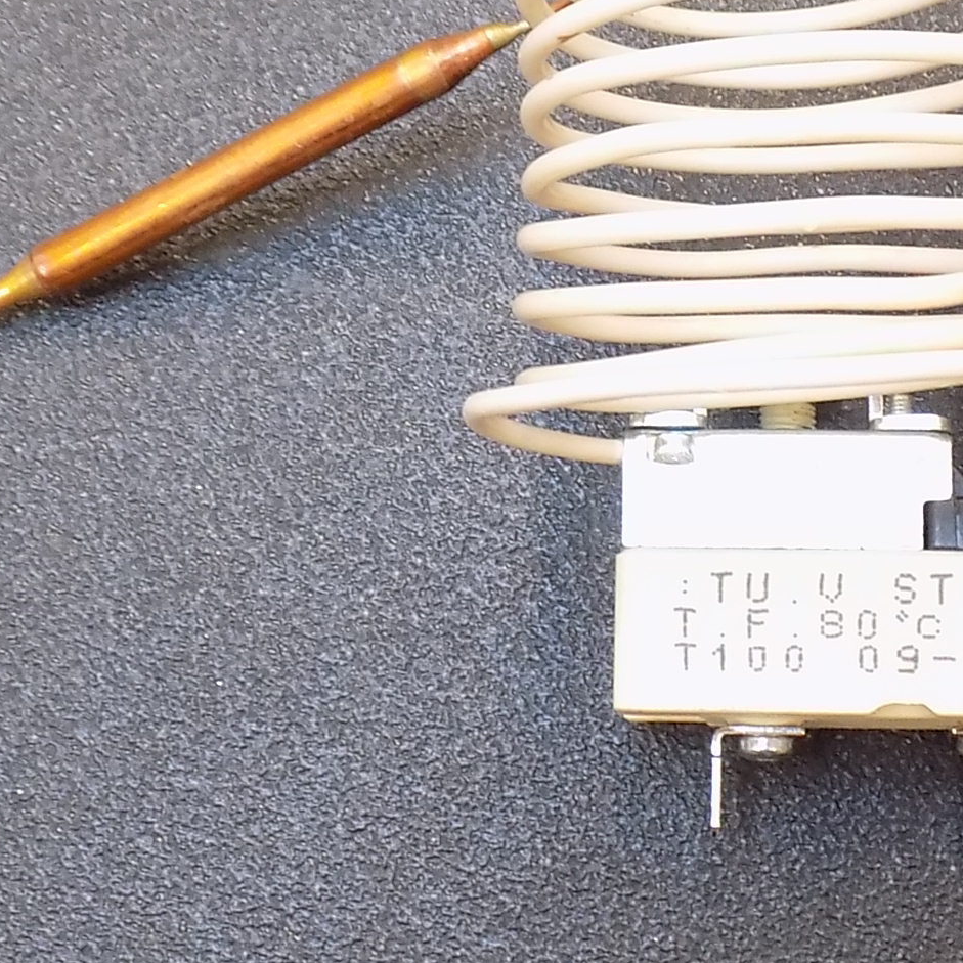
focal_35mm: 79
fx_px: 2486
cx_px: 660
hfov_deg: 21.8
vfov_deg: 21.8
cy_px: 301
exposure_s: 1/30
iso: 400
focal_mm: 6.6
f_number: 3.5
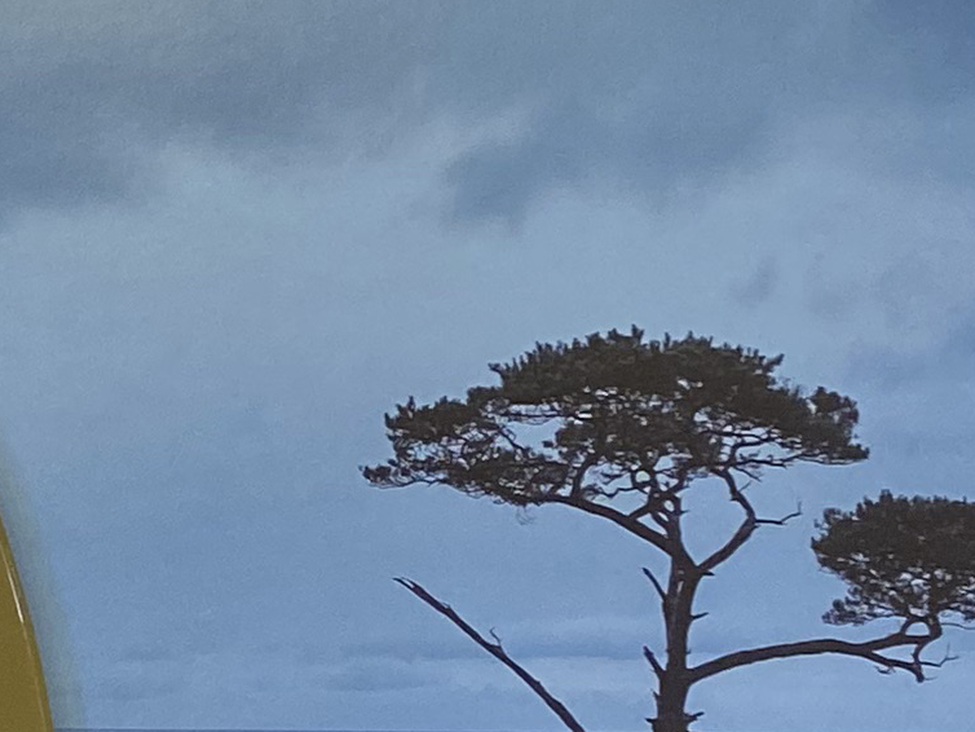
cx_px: -853
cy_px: 406
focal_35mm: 139
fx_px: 3916
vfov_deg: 10.7
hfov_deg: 12.7
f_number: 1.8
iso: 125
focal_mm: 4.25
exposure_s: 1/120
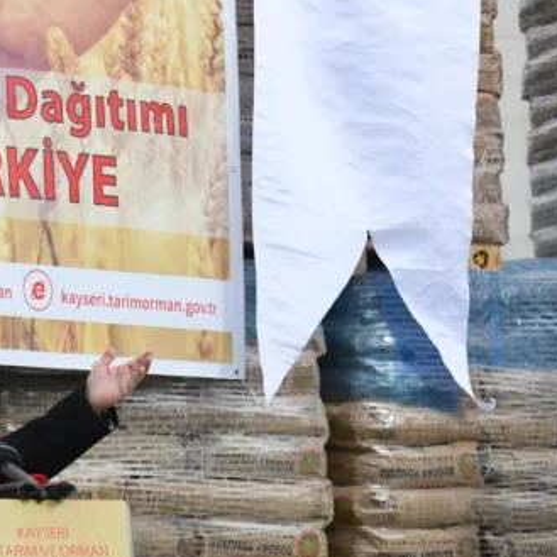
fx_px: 4096
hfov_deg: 7.7
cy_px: 538
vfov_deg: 7.7
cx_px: -58
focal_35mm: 225
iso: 125
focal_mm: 85
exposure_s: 1/1250
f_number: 4
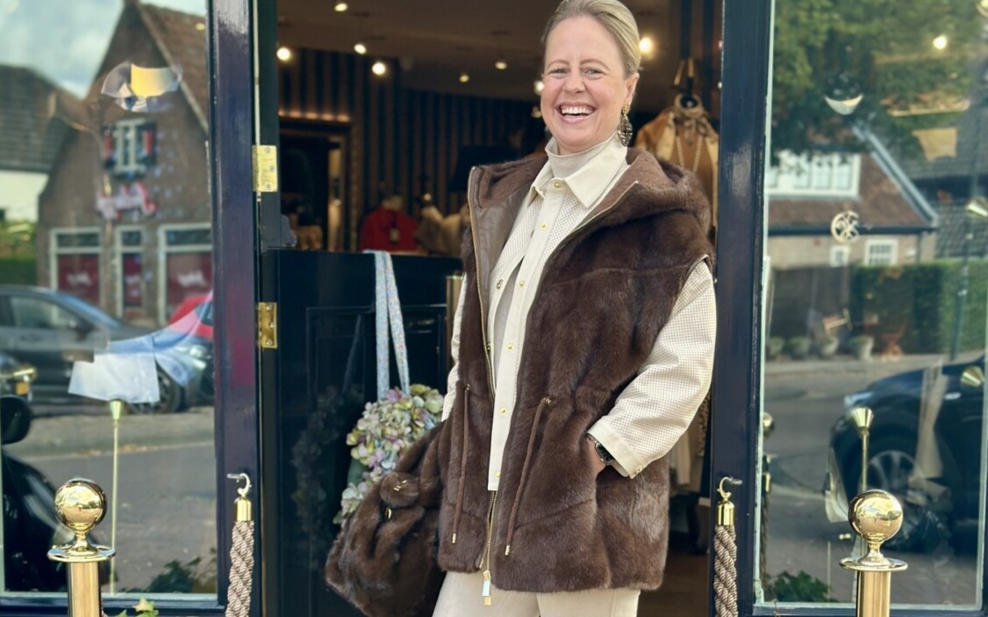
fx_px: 1831
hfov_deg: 30.2
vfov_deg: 18.9
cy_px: 500
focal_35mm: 68
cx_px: 494
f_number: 1.78
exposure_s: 1/538
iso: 80
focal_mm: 6.86
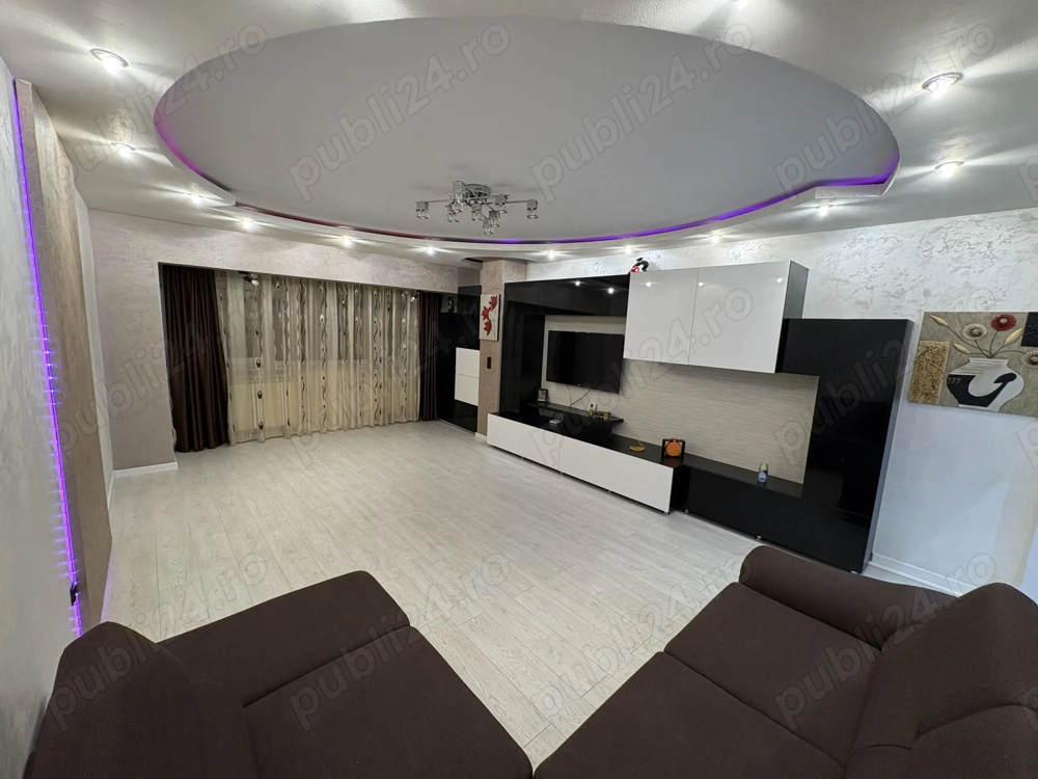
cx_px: 519
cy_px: 390
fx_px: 420
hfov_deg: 102.1
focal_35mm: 14
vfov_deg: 85.7
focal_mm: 2.22
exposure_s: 1/50
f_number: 2.2
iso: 160
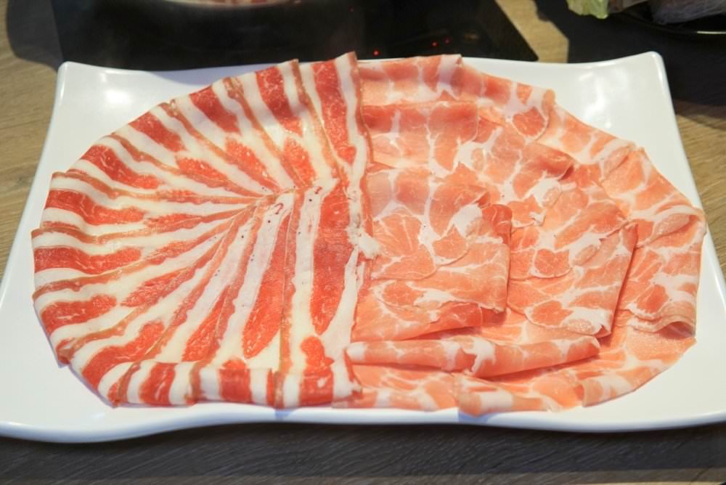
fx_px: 908
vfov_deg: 29.9
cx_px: 363
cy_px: 242
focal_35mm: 45
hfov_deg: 43.6
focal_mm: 30
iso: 320
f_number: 4
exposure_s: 1/160
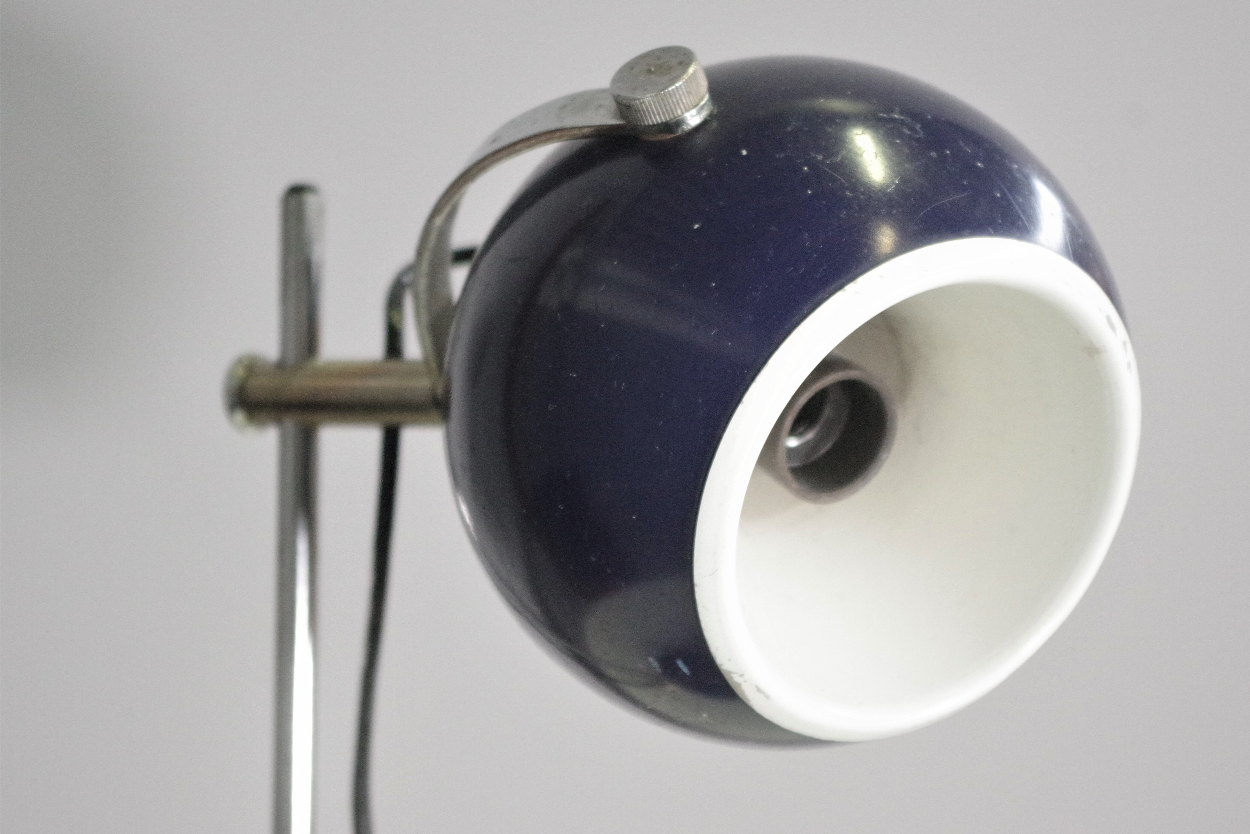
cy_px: 420
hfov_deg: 28.4
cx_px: 693
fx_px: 2465
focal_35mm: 71
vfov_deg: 19.2
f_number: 4.5
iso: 3200
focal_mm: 42.5
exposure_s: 1/80
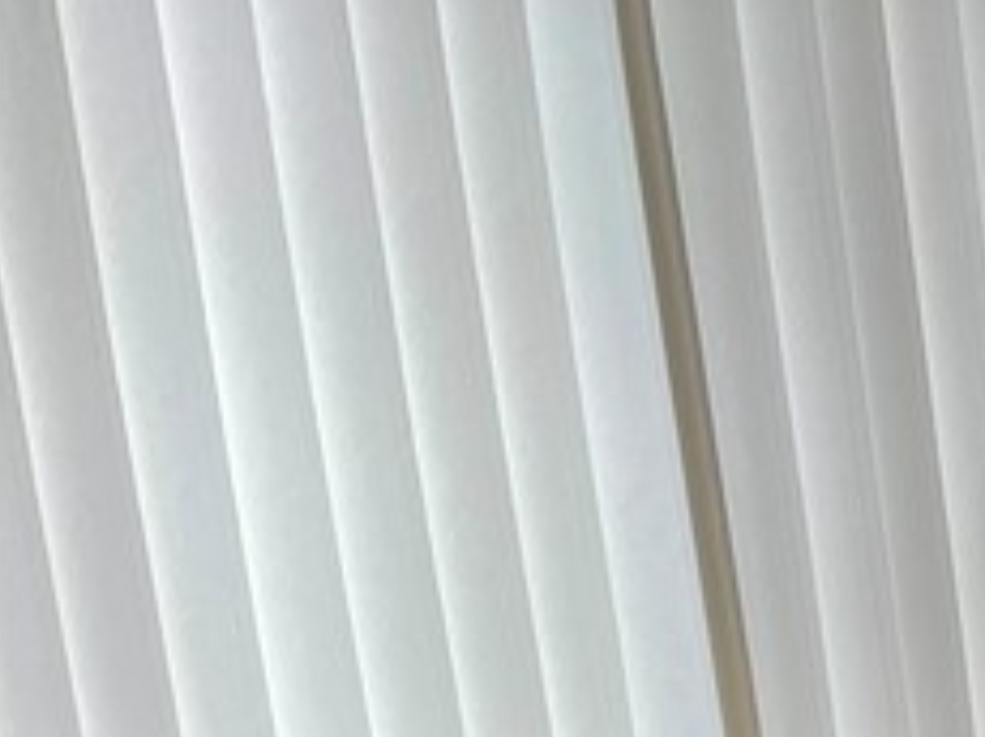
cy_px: 1491
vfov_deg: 11.4
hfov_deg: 13.6
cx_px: 2176
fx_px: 3297
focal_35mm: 116
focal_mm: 5.1
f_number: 1.6
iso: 40
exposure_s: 1/197
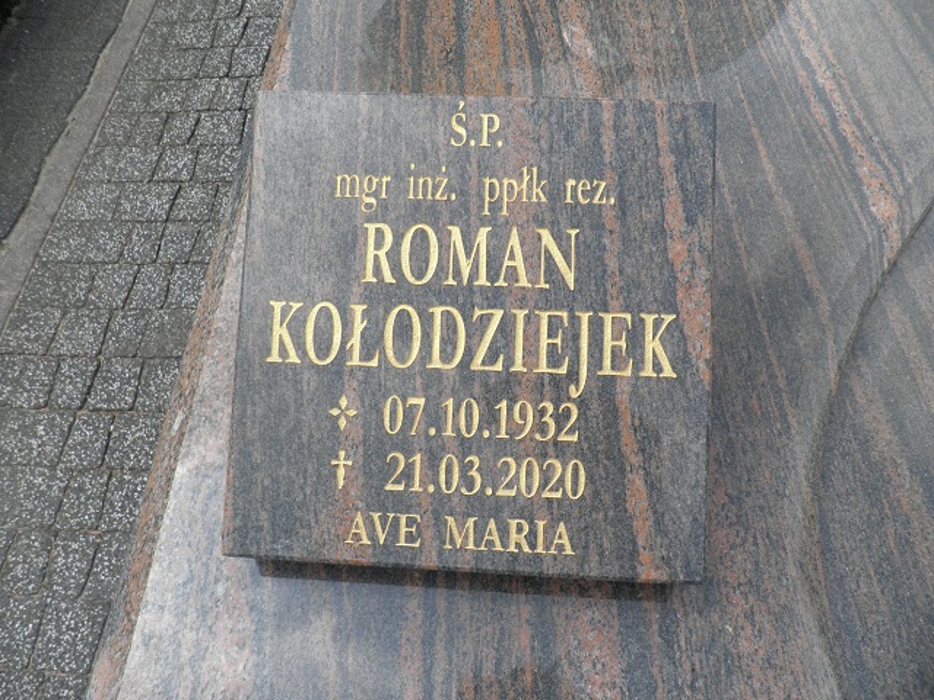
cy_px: 350
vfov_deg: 56.8
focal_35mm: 24
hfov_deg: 71.6
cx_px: 467
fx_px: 648
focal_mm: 4.3
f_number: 8.3
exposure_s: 1/80
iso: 64
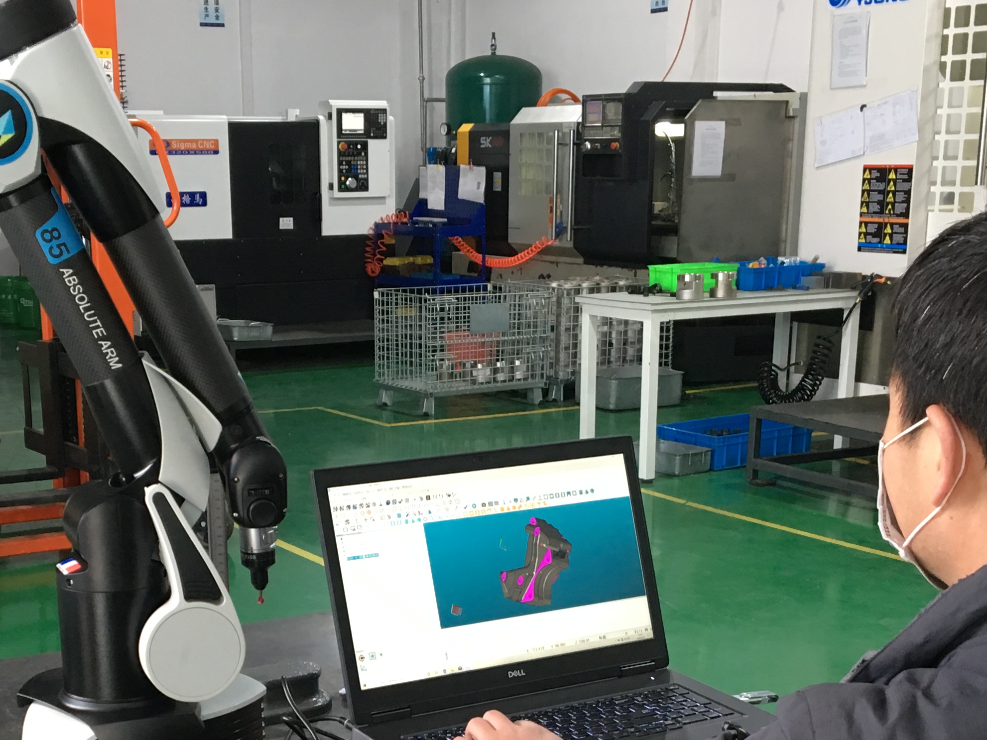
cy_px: 667
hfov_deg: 32.6
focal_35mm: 59
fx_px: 1682
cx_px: 391
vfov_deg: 24.1
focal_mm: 4.15
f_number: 2.2
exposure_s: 1/33
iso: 125
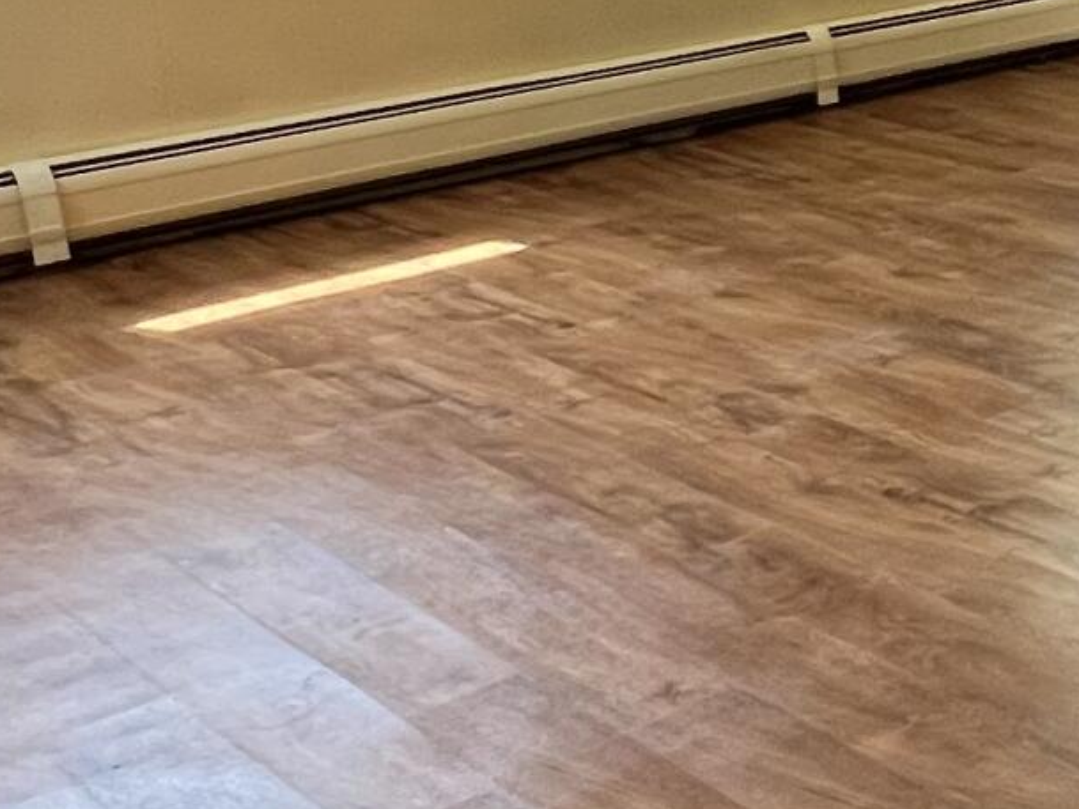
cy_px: 19
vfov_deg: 22.2
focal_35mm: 64
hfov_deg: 24.2
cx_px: 1589
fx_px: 1995
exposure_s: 1/99
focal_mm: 1.57
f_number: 1.8
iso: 160
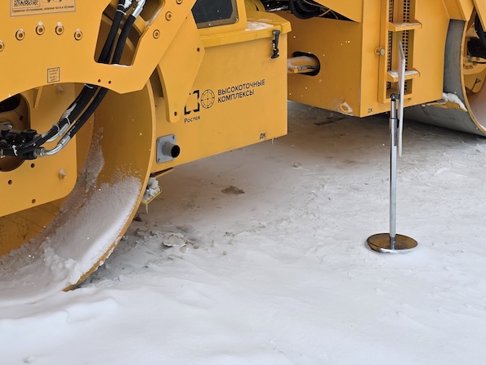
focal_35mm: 58
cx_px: 198
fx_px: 814
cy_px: -25
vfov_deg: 23.8
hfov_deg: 33.1
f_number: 1.7
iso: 80
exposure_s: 1/1704
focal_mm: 6.3
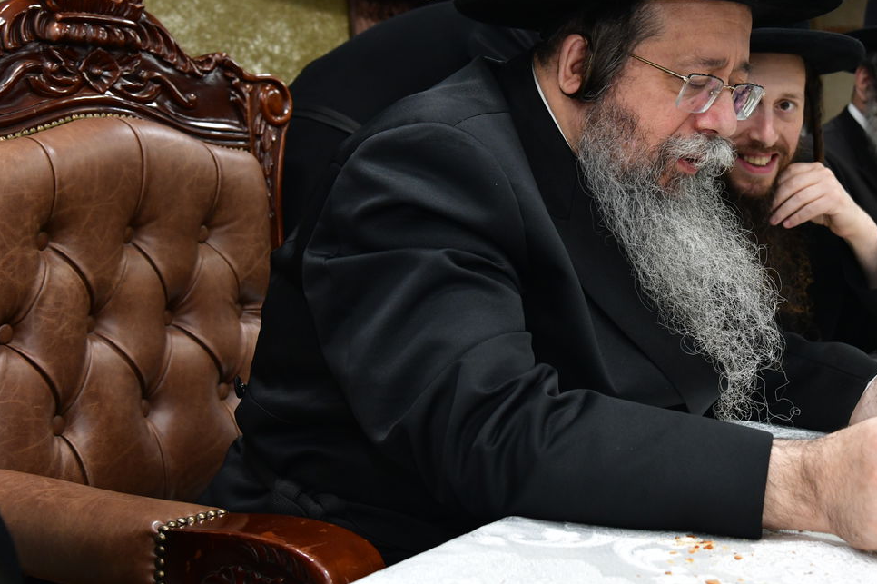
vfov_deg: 23.2
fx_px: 1412
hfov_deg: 34.0
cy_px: 166
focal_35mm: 58
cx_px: 617
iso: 2000
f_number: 5.6
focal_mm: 40
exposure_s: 1/100
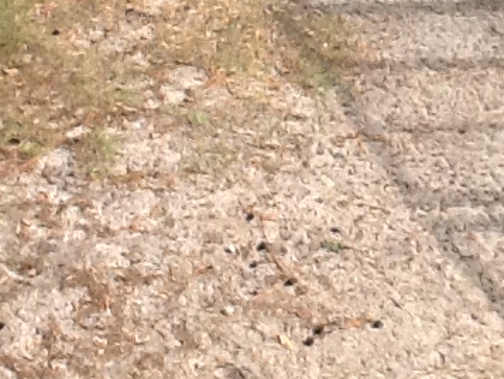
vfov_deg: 16.5
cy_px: -59
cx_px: 503
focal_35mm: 86
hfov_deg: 21.9
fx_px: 1253
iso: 80
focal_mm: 2.03
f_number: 2.4
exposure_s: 1/891
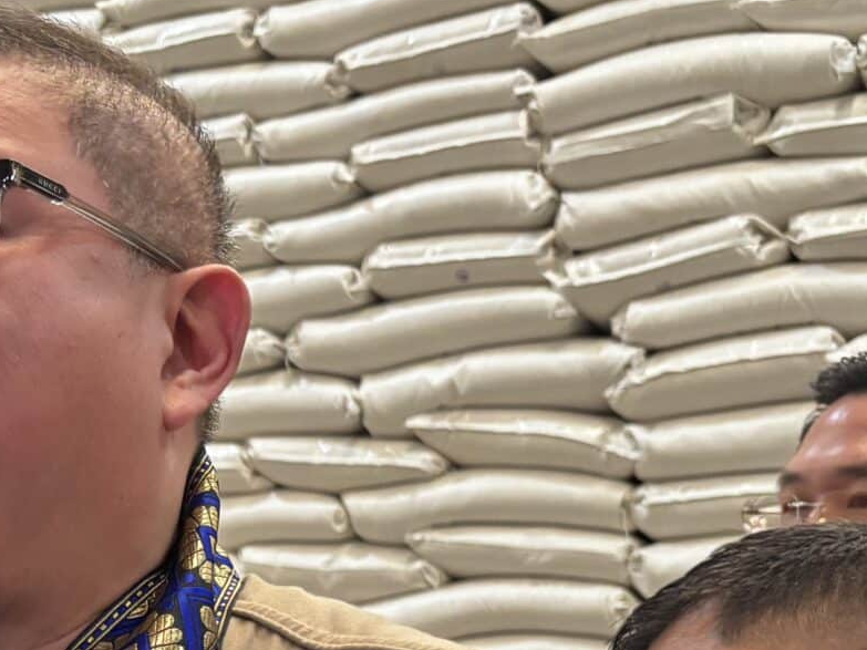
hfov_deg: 21.6
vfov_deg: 16.8
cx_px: -136
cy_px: 728
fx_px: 2129
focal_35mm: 85
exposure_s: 1/60
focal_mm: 5.96
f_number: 1.6
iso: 250
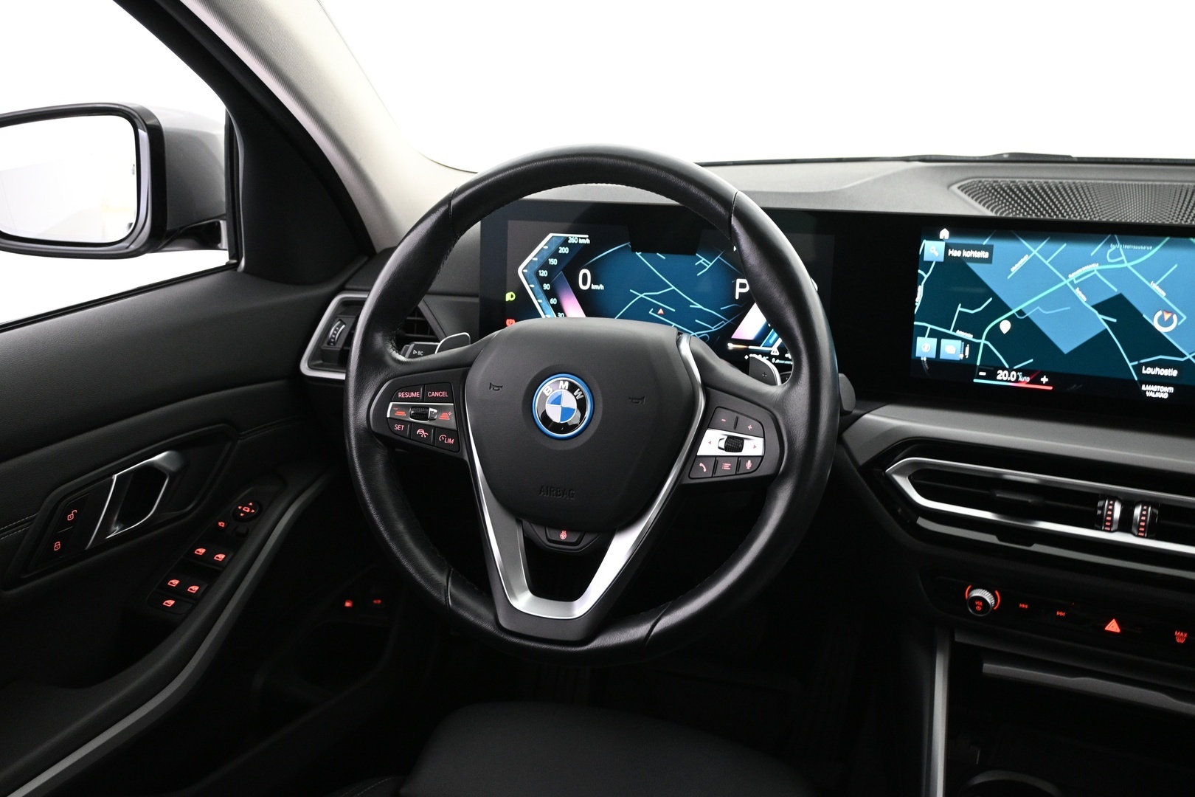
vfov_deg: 38.4
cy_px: 398
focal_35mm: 34
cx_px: 598
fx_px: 1145
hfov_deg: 55.1
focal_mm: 23
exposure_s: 1/20
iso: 1600
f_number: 4.2
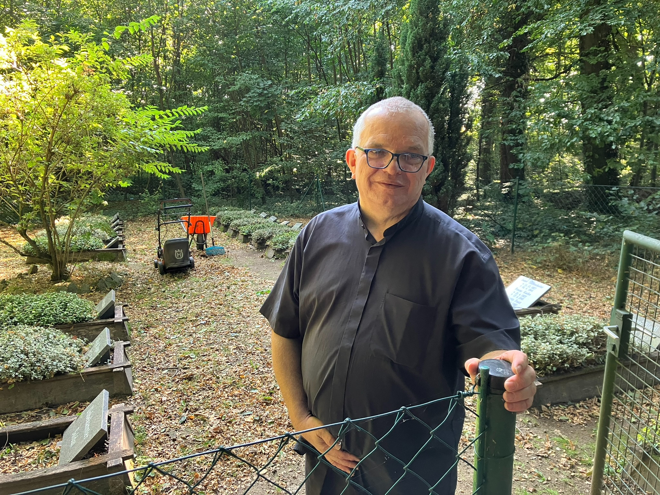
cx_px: 330
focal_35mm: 28
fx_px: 534
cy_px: 248
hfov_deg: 63.4
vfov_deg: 49.7
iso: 100
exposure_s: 1/60
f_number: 1.8
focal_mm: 3.99
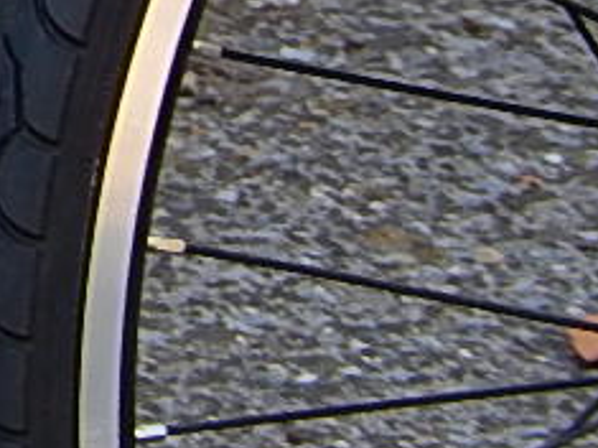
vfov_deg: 1.2
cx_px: -1003
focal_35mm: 1260
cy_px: -476
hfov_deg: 1.6
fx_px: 21756
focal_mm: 33.3
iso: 125
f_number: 5.7
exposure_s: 1/40
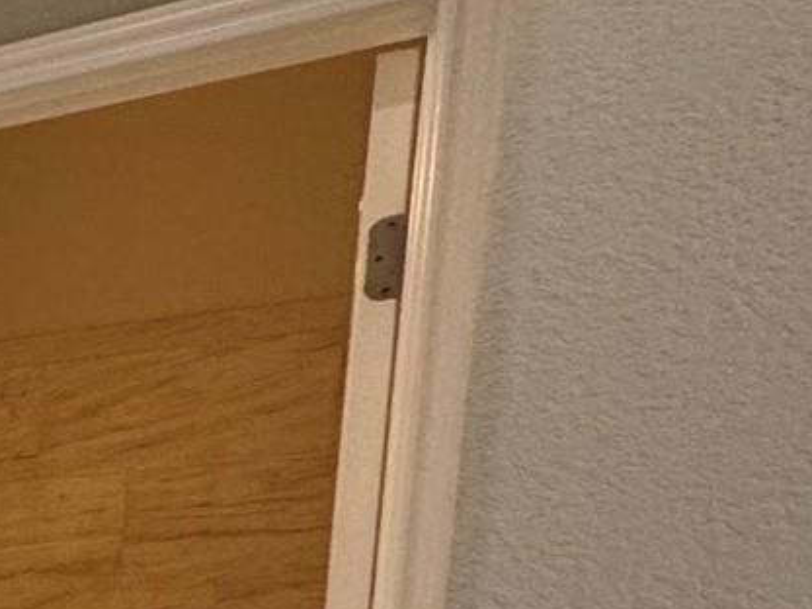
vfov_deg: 19.0
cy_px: 886
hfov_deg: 15.8
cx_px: -1074
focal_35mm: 69
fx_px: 1619
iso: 250
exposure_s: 1/120
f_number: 2.2
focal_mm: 2.22
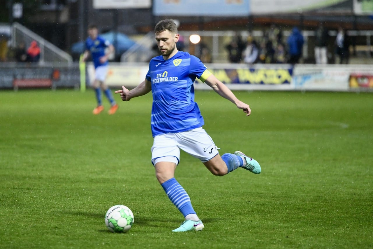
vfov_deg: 6.9
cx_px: 186
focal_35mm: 200
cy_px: 124
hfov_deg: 10.3
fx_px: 2072
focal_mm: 200
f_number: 2.8
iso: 8000
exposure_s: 1/1600
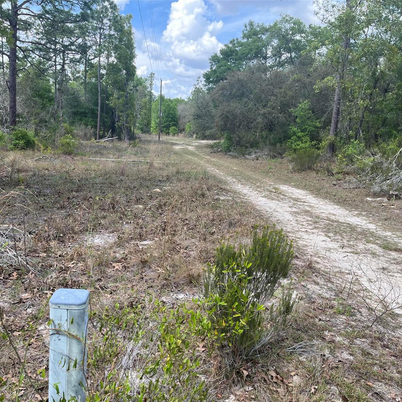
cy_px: 203
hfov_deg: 52.1
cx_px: 158
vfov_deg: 52.5
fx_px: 407
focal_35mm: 31
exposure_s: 1/727
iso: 50
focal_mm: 5.1
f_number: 1.6
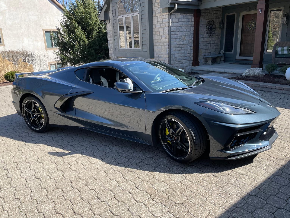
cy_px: 111
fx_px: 226
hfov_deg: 65.3
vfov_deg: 51.4
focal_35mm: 27
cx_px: 145
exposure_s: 1/1531
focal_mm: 4.2
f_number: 1.6
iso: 32
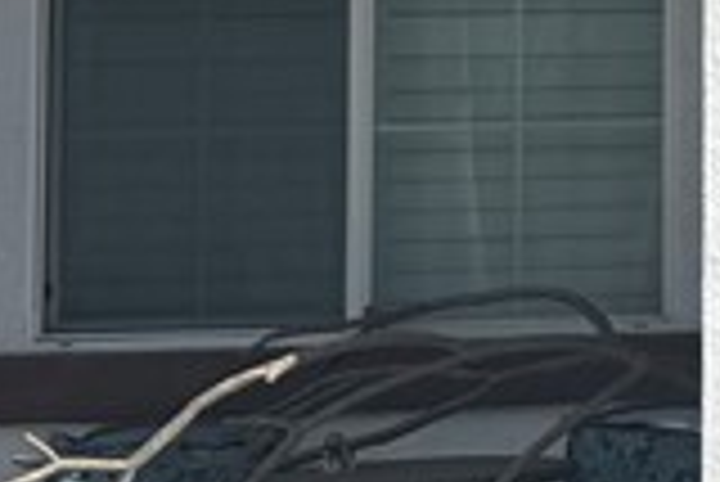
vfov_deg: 8.5
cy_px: -108
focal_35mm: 160
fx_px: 3203
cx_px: 1404
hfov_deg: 11.6
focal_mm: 6.76
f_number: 1.78
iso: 80
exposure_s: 1/5319
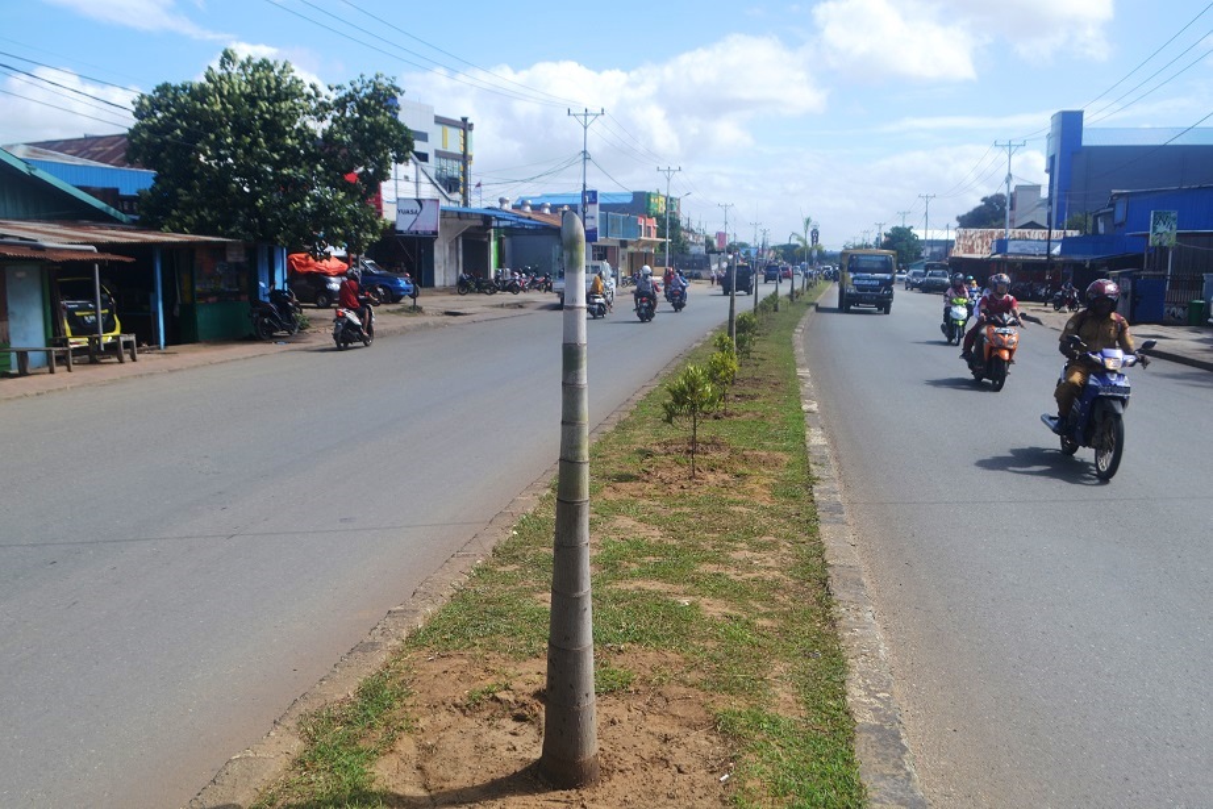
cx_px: 606
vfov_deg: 43.6
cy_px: 404
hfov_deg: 61.9
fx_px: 1011
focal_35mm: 30
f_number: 7.1
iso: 100
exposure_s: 1/200
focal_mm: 20
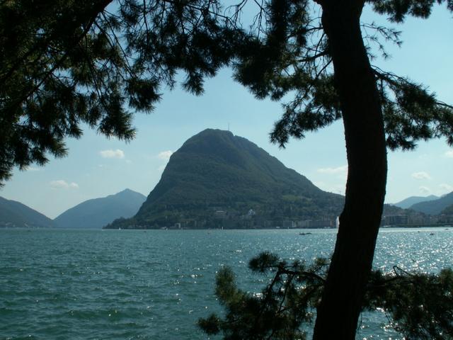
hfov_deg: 52.6
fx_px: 458
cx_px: 226
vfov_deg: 40.7
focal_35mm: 35
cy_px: 170
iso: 50
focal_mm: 5.86
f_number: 8
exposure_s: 1/250
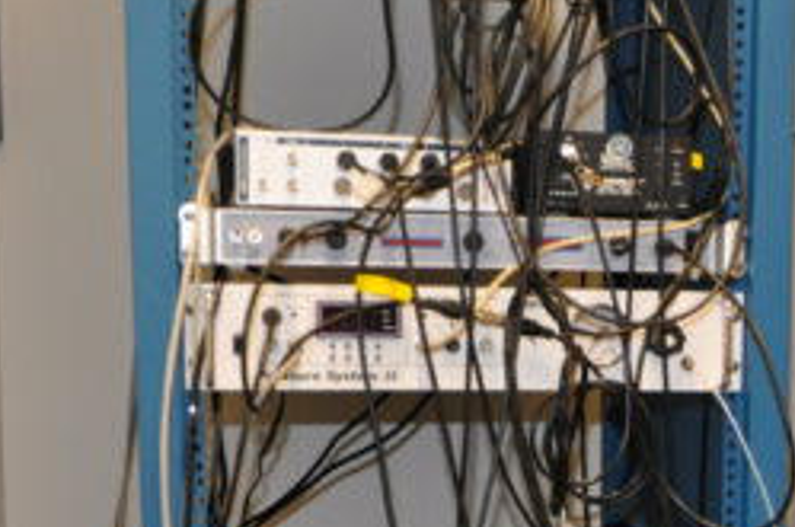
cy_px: 648
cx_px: 888
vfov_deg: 15.2
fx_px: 1896
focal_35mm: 86
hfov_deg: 22.3
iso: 800
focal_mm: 18
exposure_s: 1/60
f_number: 3.5
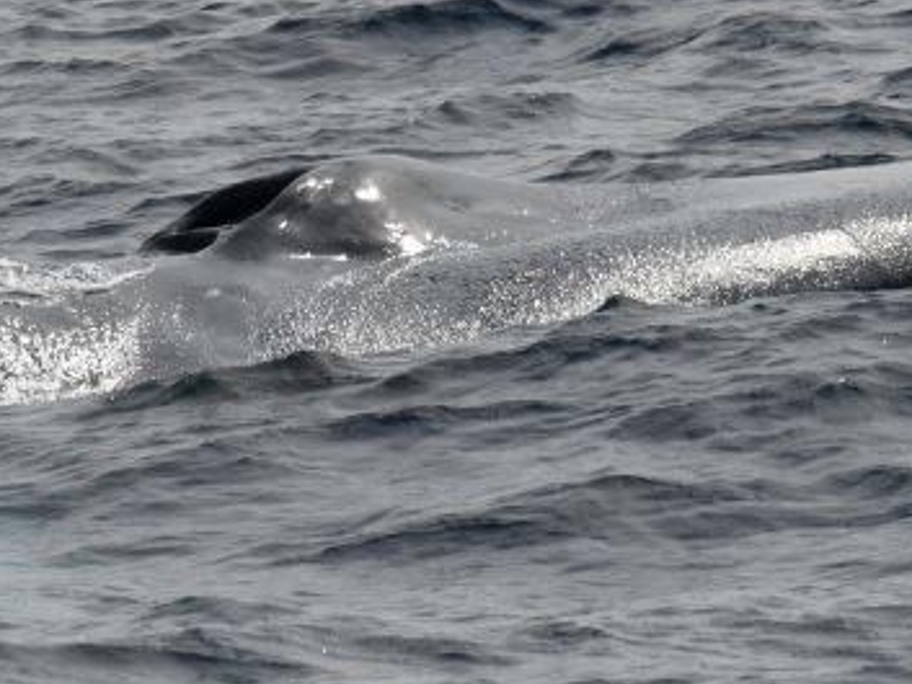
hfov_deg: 1.5
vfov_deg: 1.1
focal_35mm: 1306
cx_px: 279
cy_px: 143
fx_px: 34420
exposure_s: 1/2000
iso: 280
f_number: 8
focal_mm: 400
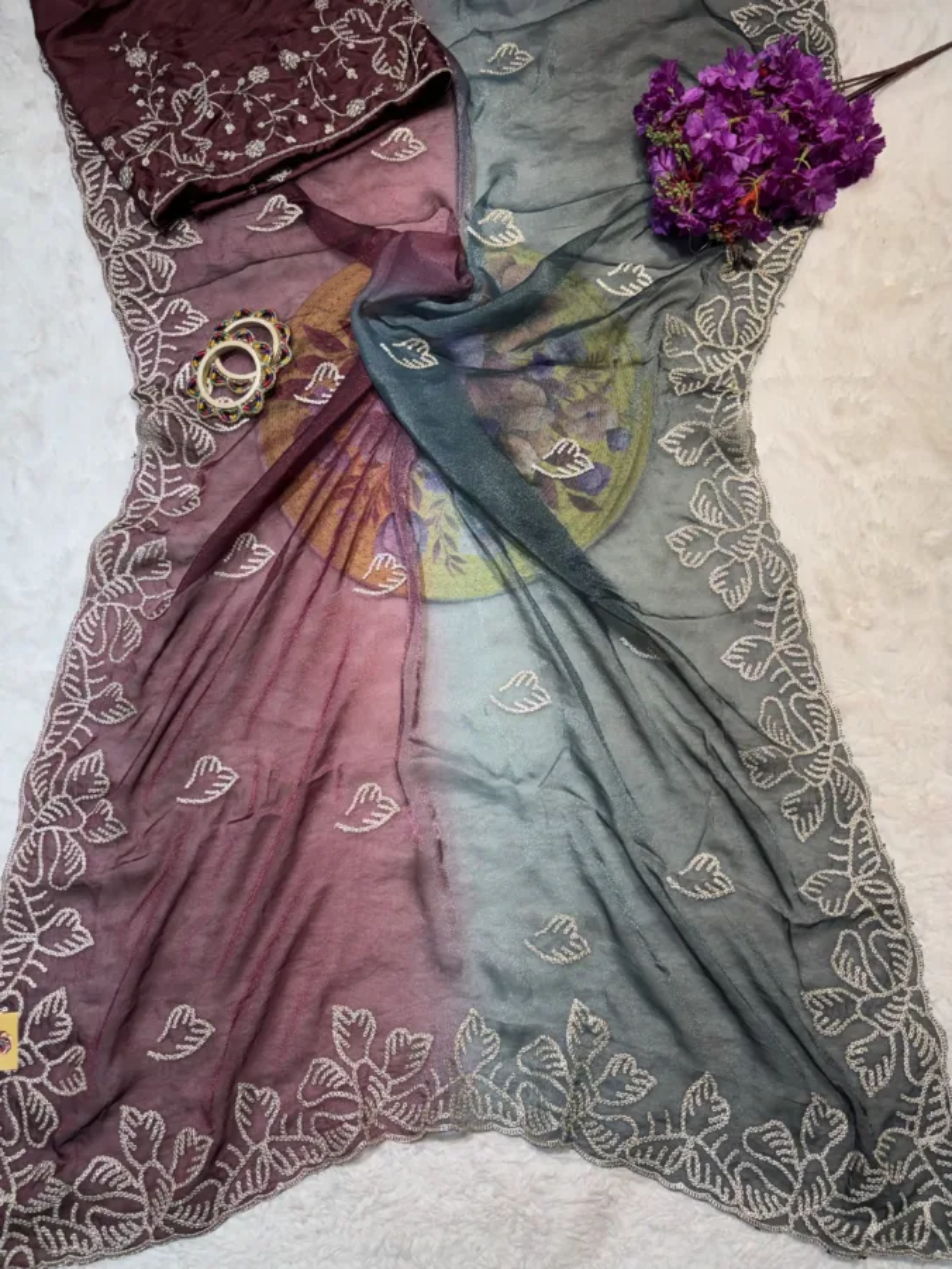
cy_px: 634
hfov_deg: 53.1
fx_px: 953
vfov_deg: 67.3
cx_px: 476
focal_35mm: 26
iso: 50
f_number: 1.6
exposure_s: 1/100
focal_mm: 5.96
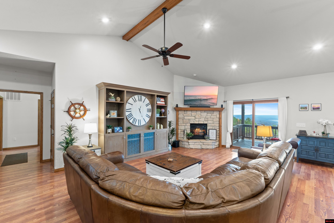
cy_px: 112
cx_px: 167
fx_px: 139
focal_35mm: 15
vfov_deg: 77.3
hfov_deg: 100.4
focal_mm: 10
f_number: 9
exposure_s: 2
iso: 200
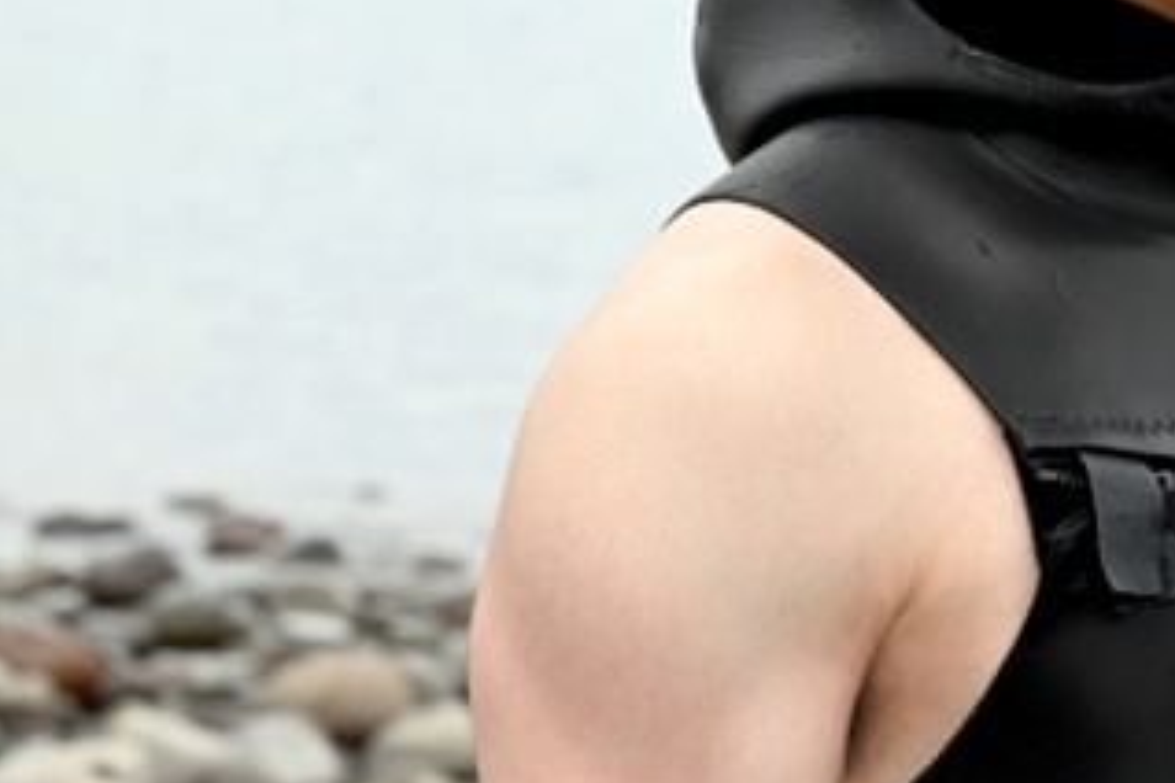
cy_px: 161
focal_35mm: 220
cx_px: 1249
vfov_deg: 6.2
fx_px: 7180
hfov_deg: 9.3
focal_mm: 70
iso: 400
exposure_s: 1/400
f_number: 7.1
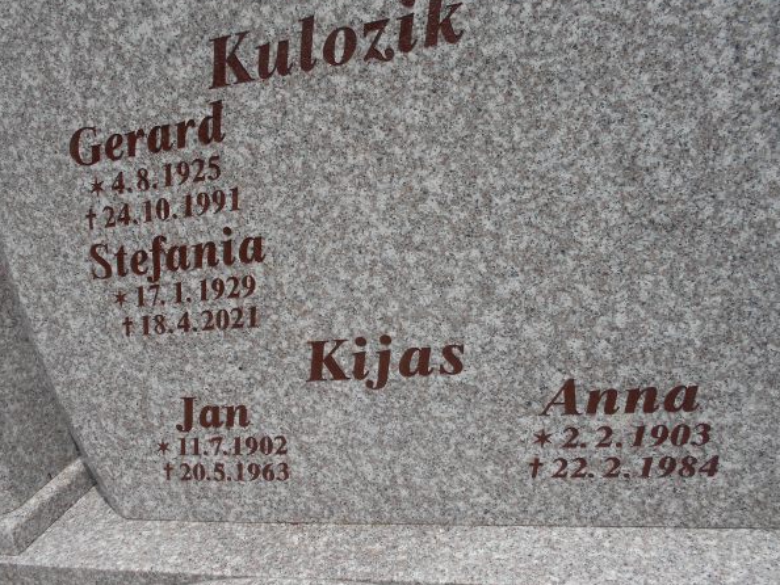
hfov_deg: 63.4
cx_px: 370
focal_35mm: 28
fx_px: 631
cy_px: 275
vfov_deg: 49.8
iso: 80
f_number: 3.2
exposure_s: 1/1600
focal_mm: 4.6
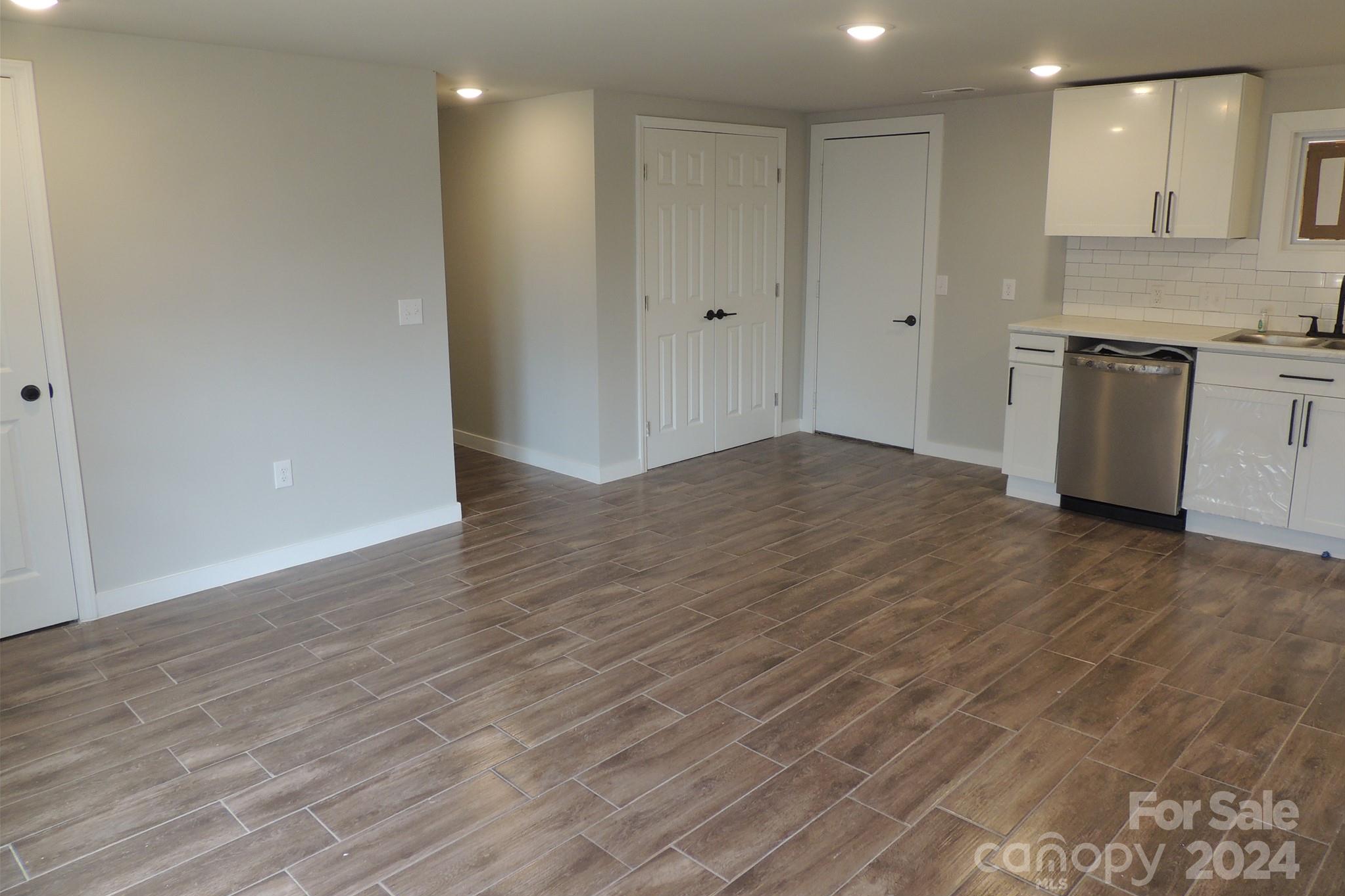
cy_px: 410
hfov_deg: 71.5
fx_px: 934
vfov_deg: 51.2
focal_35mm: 25
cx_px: 673
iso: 125
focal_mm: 4.3
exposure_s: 1/30
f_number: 3
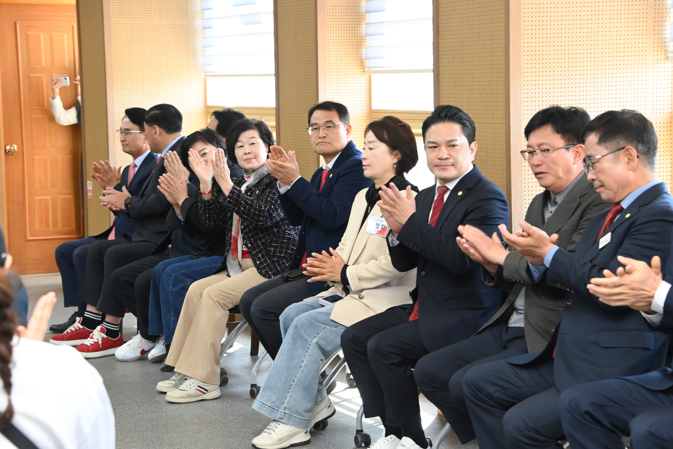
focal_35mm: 82
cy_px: 224
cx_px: 336
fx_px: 1533
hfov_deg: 24.8
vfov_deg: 16.7
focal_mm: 82
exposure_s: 1/250
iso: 5000
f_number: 6.3
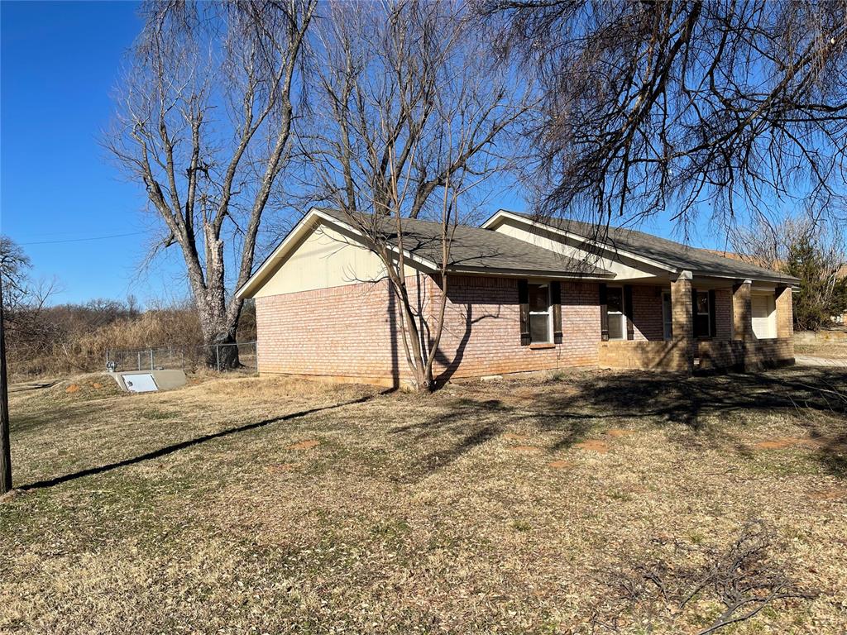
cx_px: 424
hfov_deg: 69.4
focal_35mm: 25
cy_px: 318
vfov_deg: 54.9
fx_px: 612
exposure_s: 1/3922
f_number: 1.6
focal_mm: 5.1
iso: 32
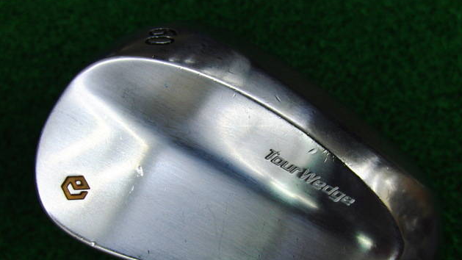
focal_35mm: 41
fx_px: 502
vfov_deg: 28.8
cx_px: 234
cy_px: 173
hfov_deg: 49.4
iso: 125
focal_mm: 6.42
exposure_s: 1/80
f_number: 3.6
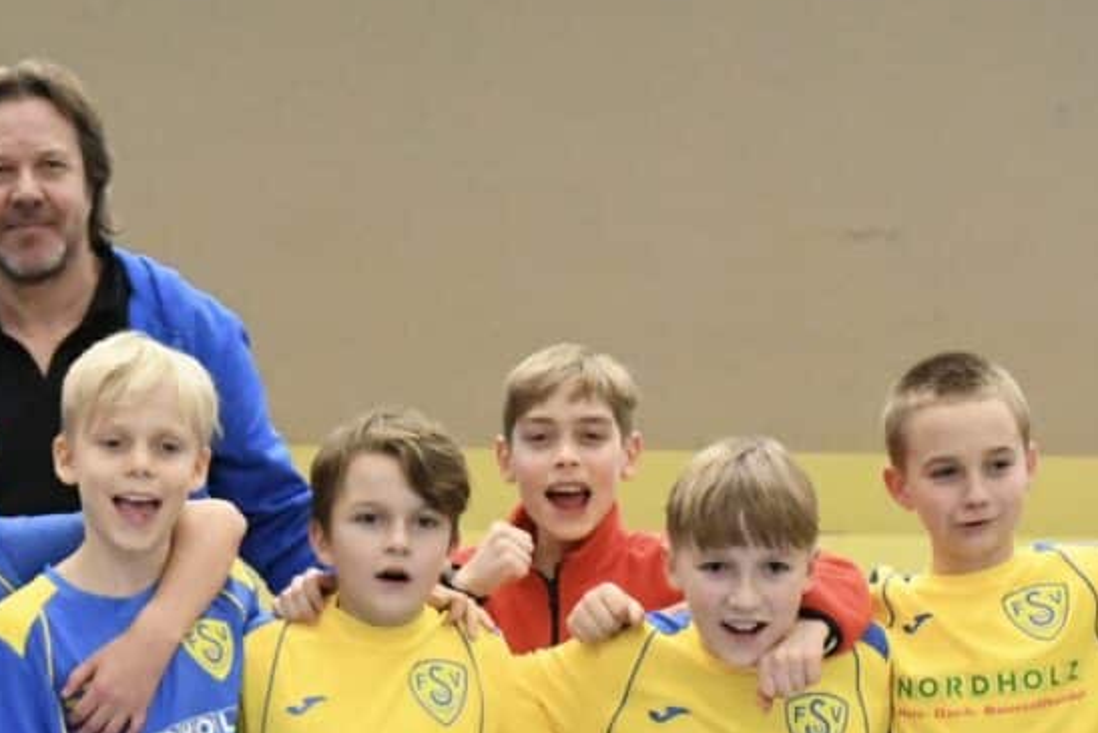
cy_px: 985
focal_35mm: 101
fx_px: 3081
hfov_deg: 19.5
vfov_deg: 13.0
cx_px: -46
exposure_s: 1/800
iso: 8000
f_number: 2.8
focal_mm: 27
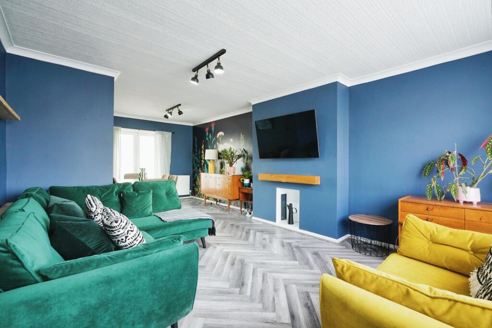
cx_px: 246
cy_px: 164
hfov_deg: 96.7
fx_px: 219
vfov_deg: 73.8
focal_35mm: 16
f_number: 11
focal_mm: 16
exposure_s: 1/10
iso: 1000
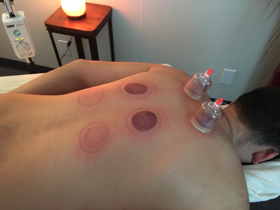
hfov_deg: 61.7
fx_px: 235
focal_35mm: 29
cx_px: 140
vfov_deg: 48.2
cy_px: 105
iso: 500
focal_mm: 4.15
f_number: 2.2
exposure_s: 1/15
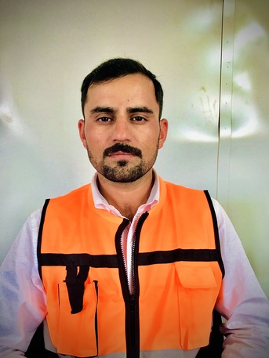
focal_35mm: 29
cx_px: 134
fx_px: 300
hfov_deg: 48.2
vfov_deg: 61.6
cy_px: 179
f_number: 2.2
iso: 40
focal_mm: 4.15
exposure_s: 1/30
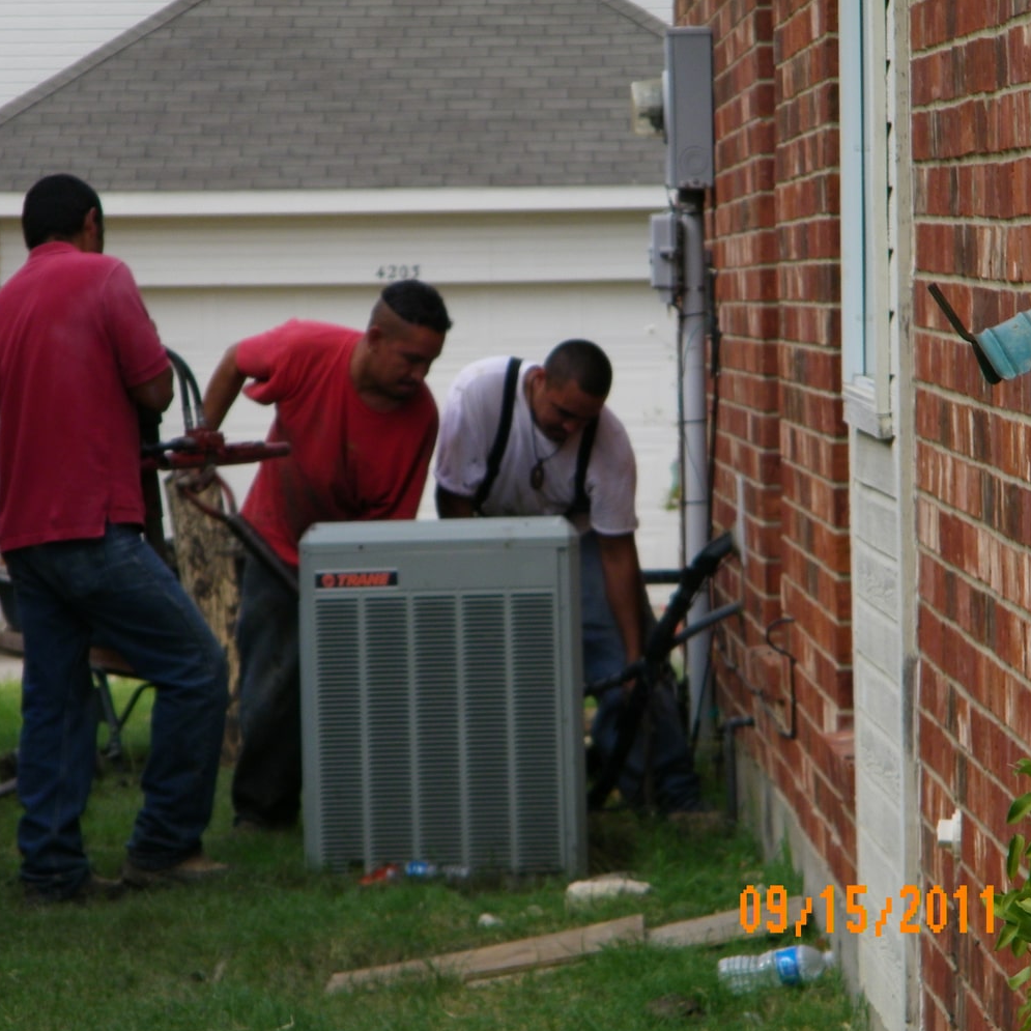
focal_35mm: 231
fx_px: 7784
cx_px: 447
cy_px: 516
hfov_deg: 7.6
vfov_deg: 7.6
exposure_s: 1/60
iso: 80
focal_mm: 34.9
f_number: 10.4
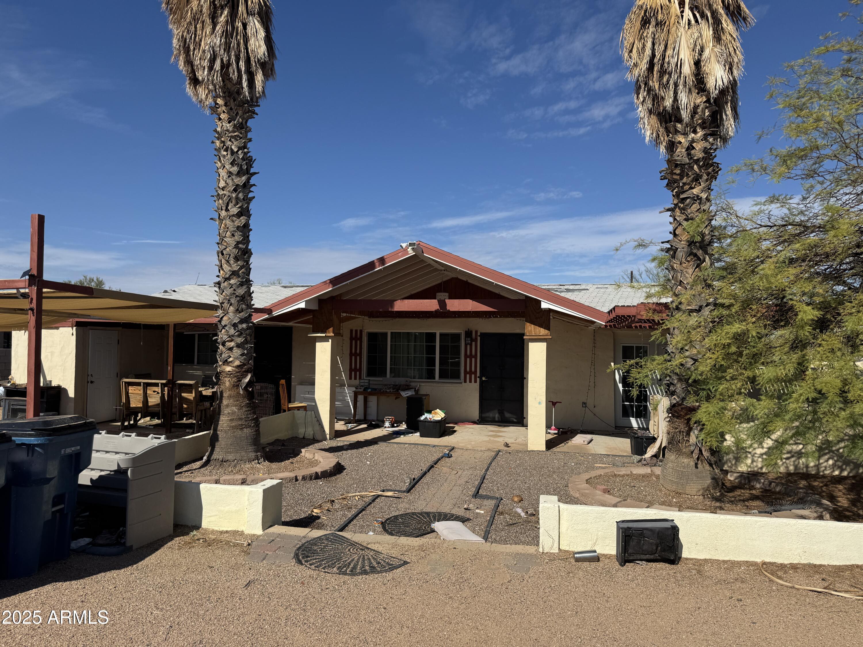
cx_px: 432
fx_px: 598
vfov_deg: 56.8
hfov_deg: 71.6
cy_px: 324
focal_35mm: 24
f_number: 1.78
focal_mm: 6.76
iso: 80
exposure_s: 1/7092
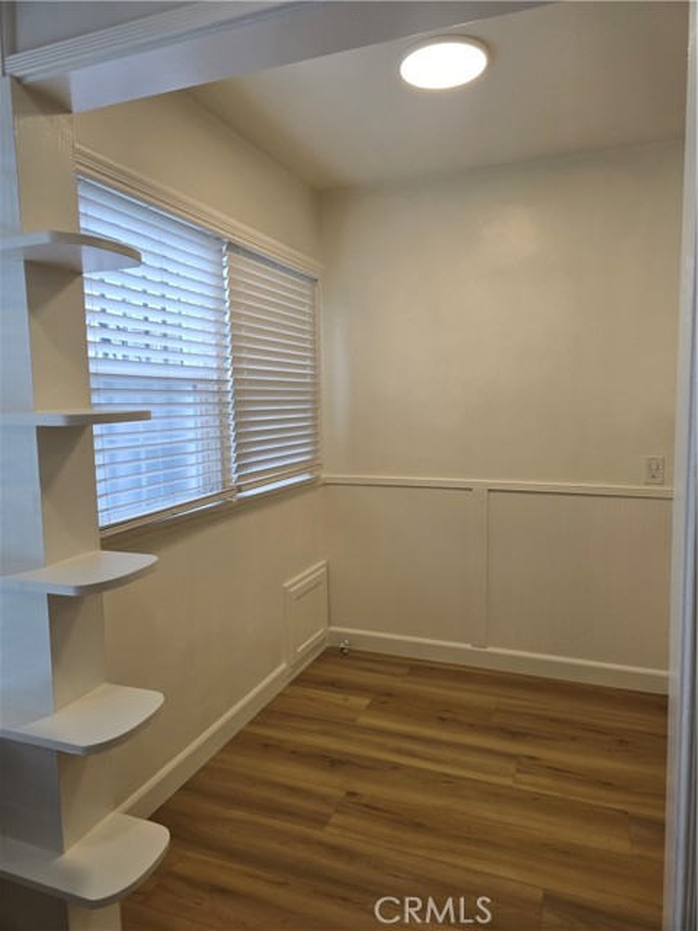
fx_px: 618
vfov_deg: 73.9
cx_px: 349
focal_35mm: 23
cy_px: 466
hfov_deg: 58.9
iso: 50
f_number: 1.7
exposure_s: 1/120
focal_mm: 6.3
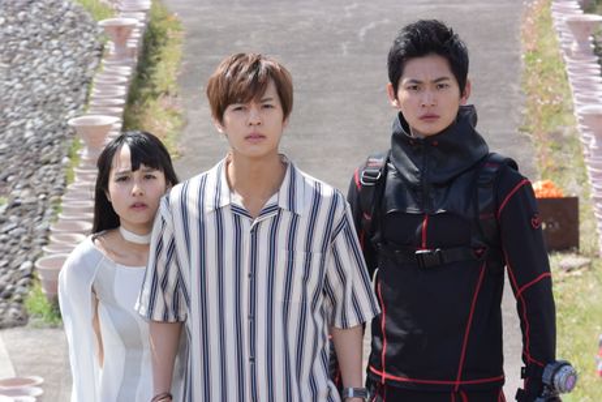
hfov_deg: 11.9
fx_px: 2876
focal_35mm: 172
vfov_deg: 8.0
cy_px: 201
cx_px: 301
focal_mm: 64
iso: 160
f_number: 6.3
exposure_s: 1/250
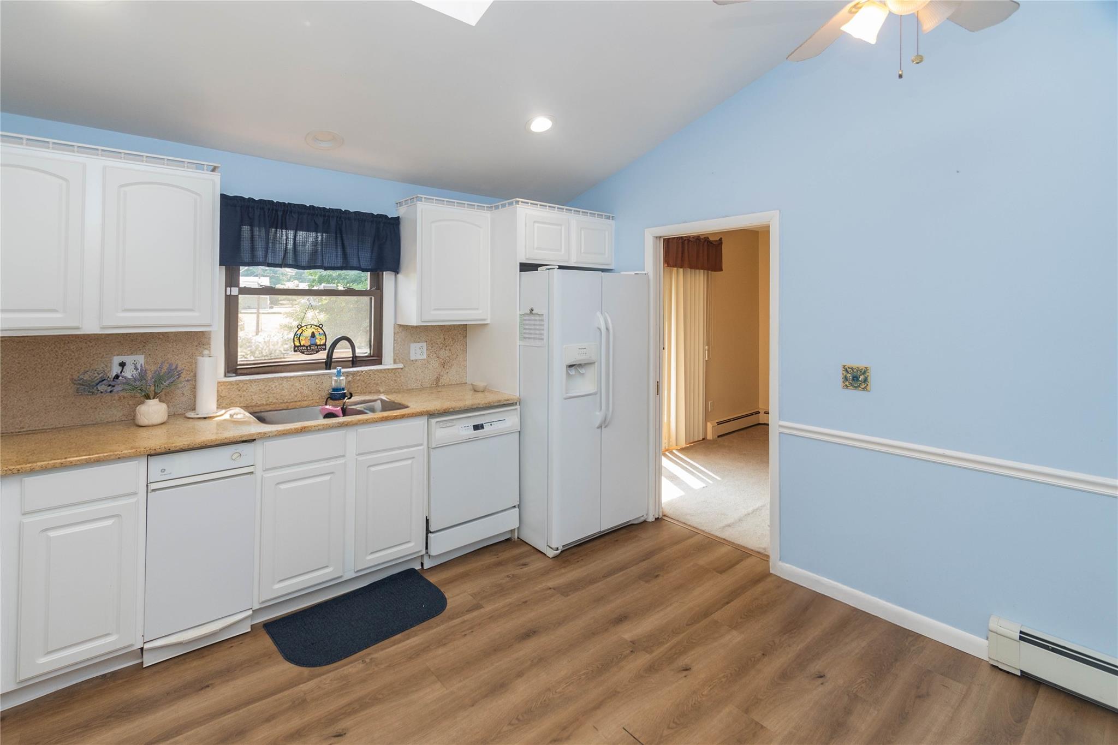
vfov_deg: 77.3
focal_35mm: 15
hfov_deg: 100.4
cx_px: 559
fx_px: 466
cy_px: 372
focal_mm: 10
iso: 500
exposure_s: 1/60
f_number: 5.6
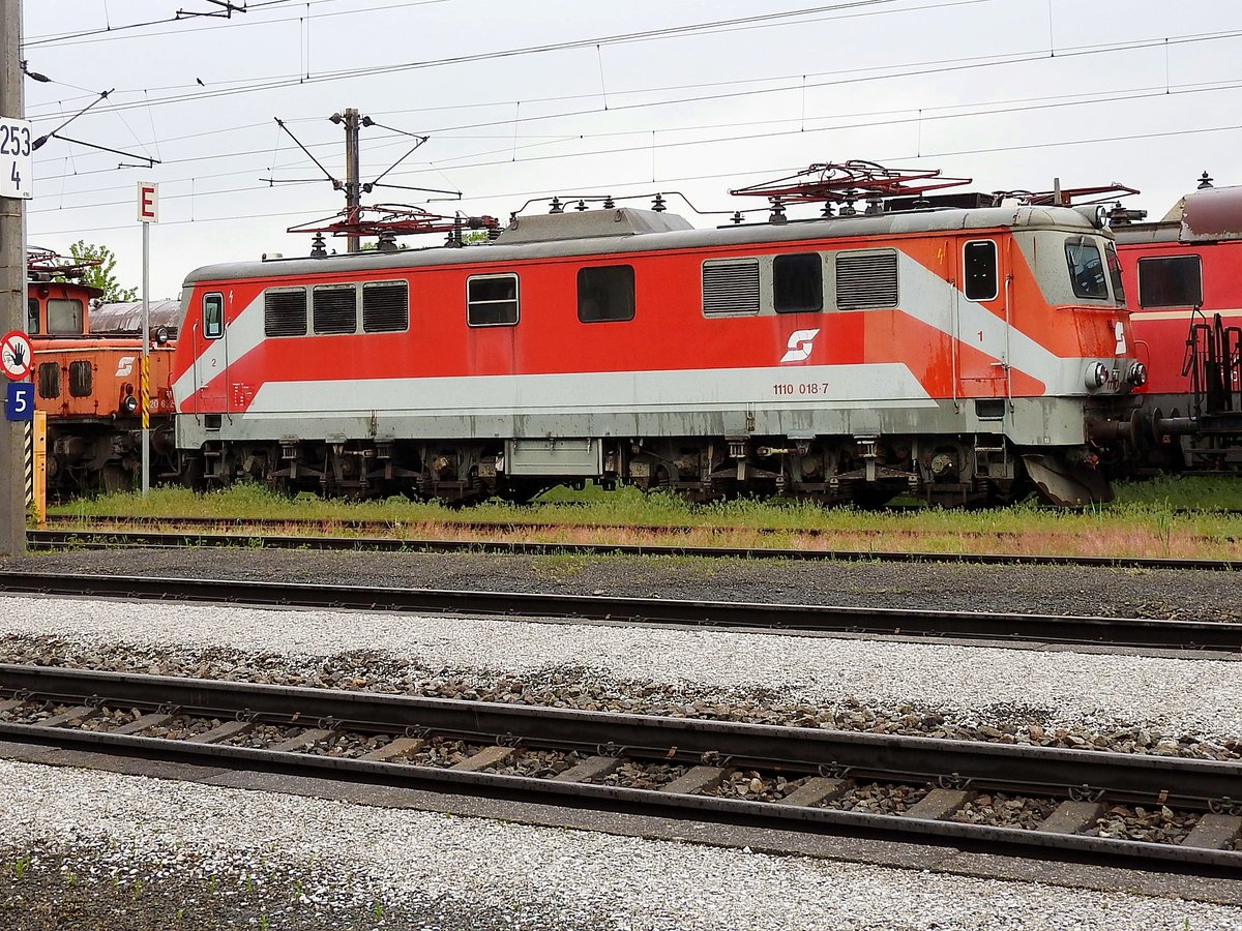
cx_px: 621
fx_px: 1615
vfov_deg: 32.2
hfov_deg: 42.1
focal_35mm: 45
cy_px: 466
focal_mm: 8.1
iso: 100
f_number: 4
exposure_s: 1/160
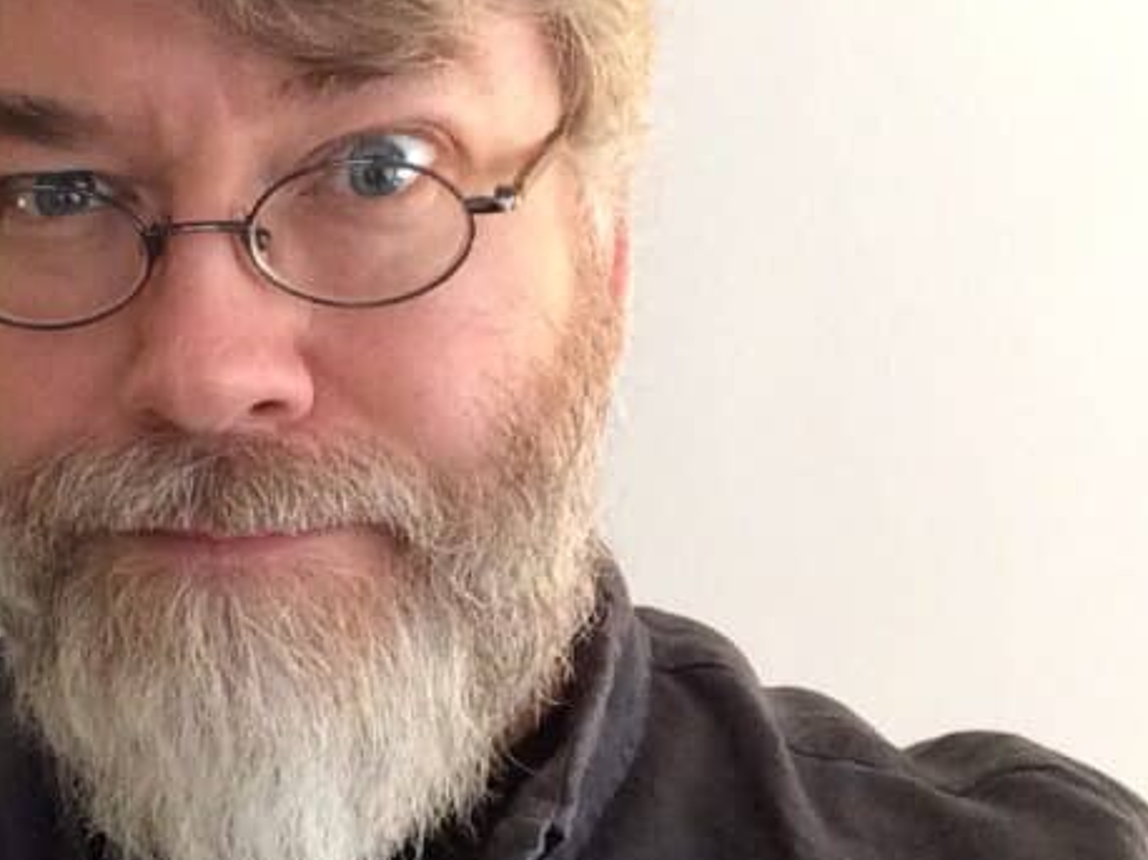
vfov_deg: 28.0
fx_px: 1724
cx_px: 233
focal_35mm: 52
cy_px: 376
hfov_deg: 35.7
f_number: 2.4
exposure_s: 1/15
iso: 500
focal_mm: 2.15
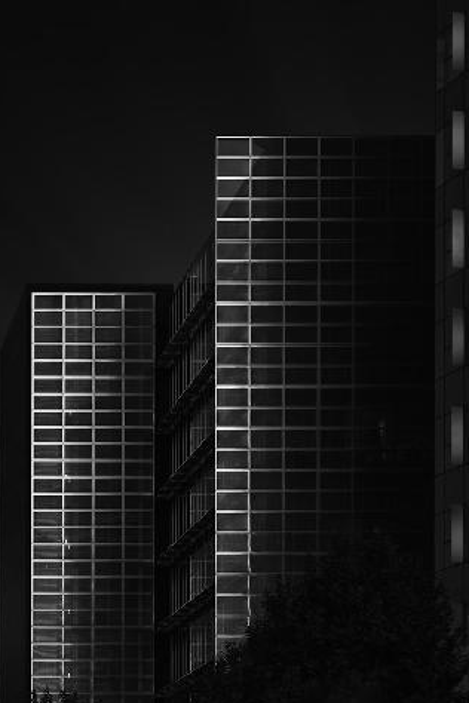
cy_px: 311
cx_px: 209
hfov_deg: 15.7
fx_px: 1700
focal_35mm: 87
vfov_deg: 23.4
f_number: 9.5
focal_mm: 75
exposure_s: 1
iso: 50
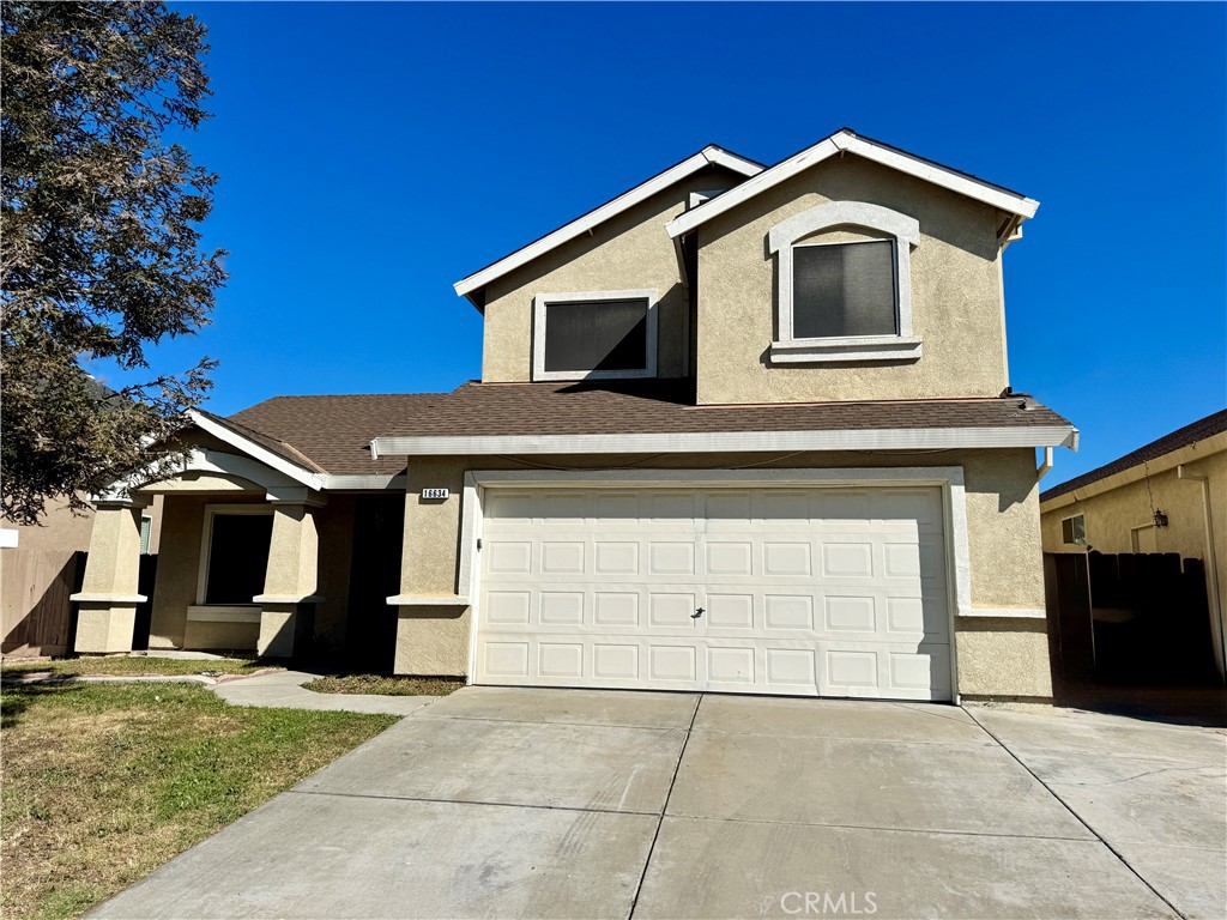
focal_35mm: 24
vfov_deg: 56.8
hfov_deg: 71.6
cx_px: 614
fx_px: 851
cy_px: 460
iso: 80
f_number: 1.78
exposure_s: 1/10417
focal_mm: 6.76
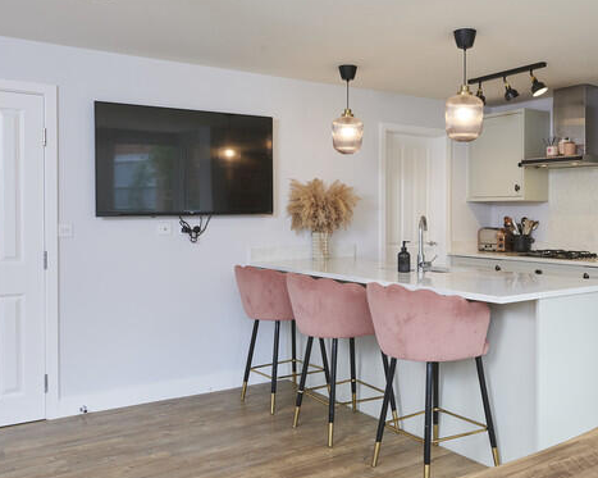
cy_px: 238
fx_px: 619
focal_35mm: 35
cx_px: 384
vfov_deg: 42.2
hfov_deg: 50.9
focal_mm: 17
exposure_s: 1/25
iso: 500
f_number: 13
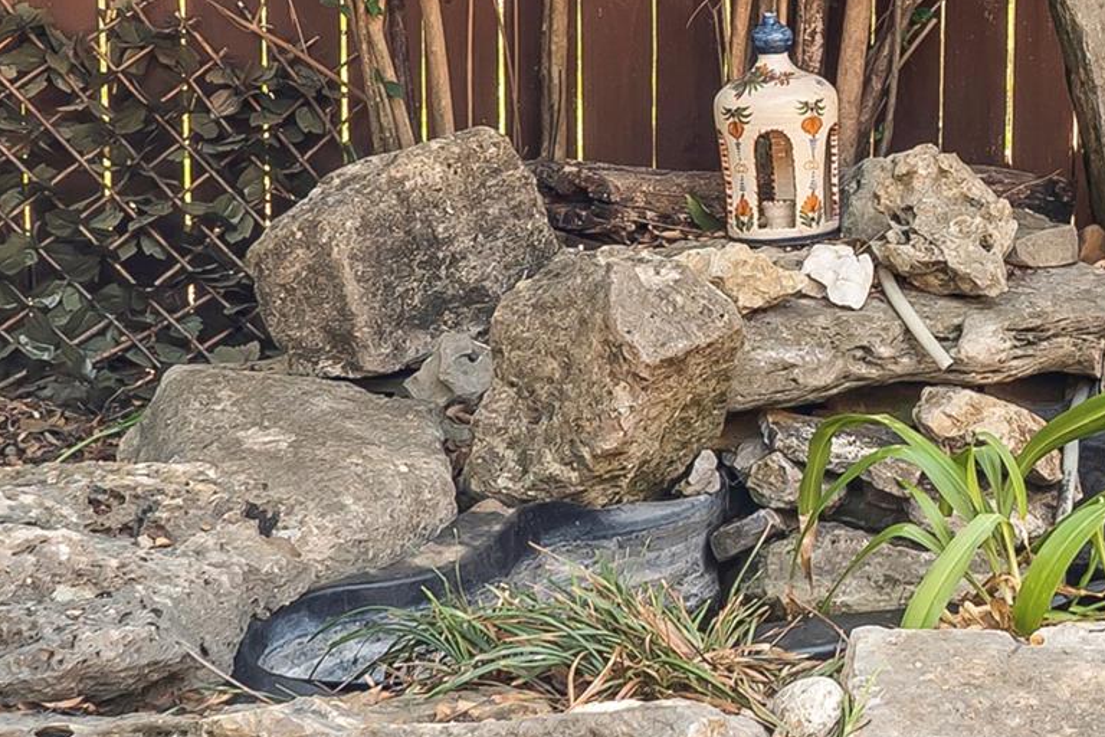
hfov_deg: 27.1
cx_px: 986
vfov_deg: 18.6
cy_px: 91
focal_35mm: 72
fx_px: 2210
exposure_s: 1/10
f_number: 8
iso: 200
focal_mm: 18
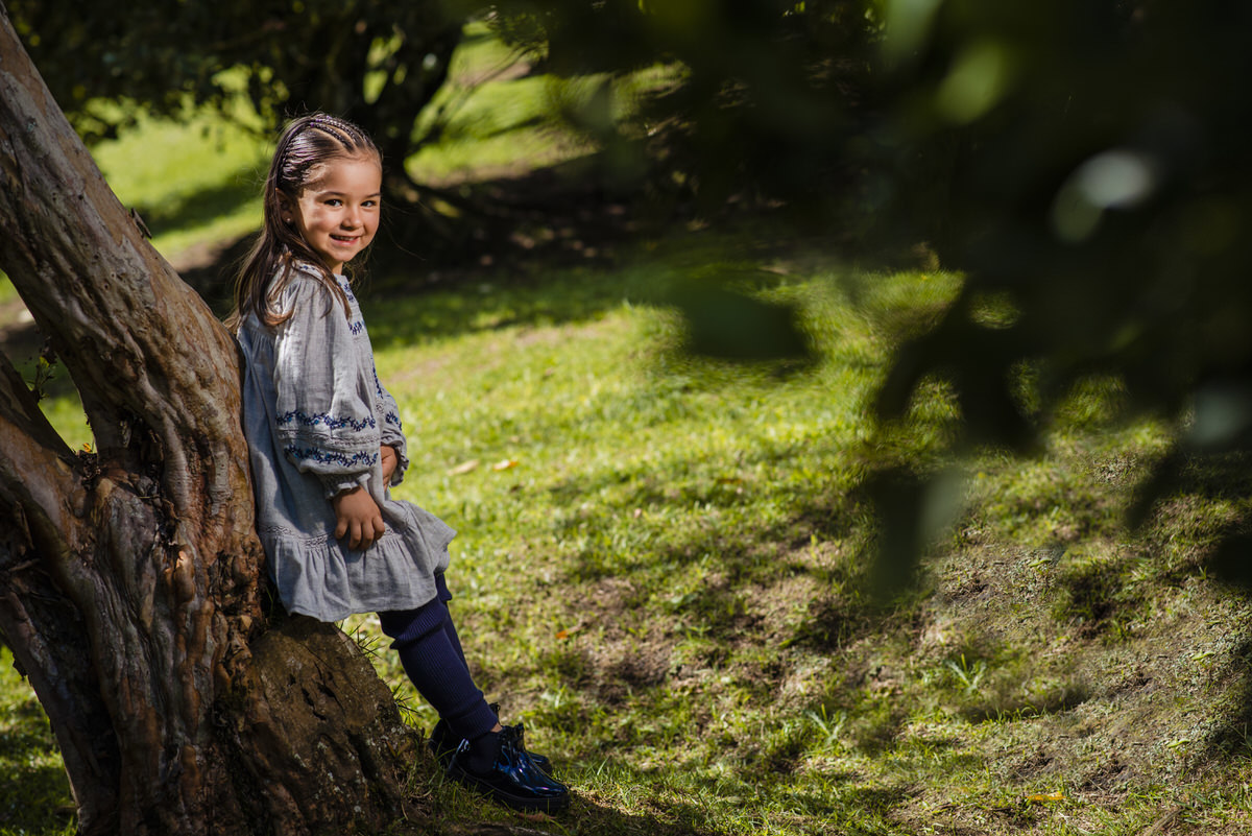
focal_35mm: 85
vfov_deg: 16.1
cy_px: 418
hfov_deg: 23.9
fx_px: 2957
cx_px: 626
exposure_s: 1/800
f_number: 3.5
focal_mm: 85
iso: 100
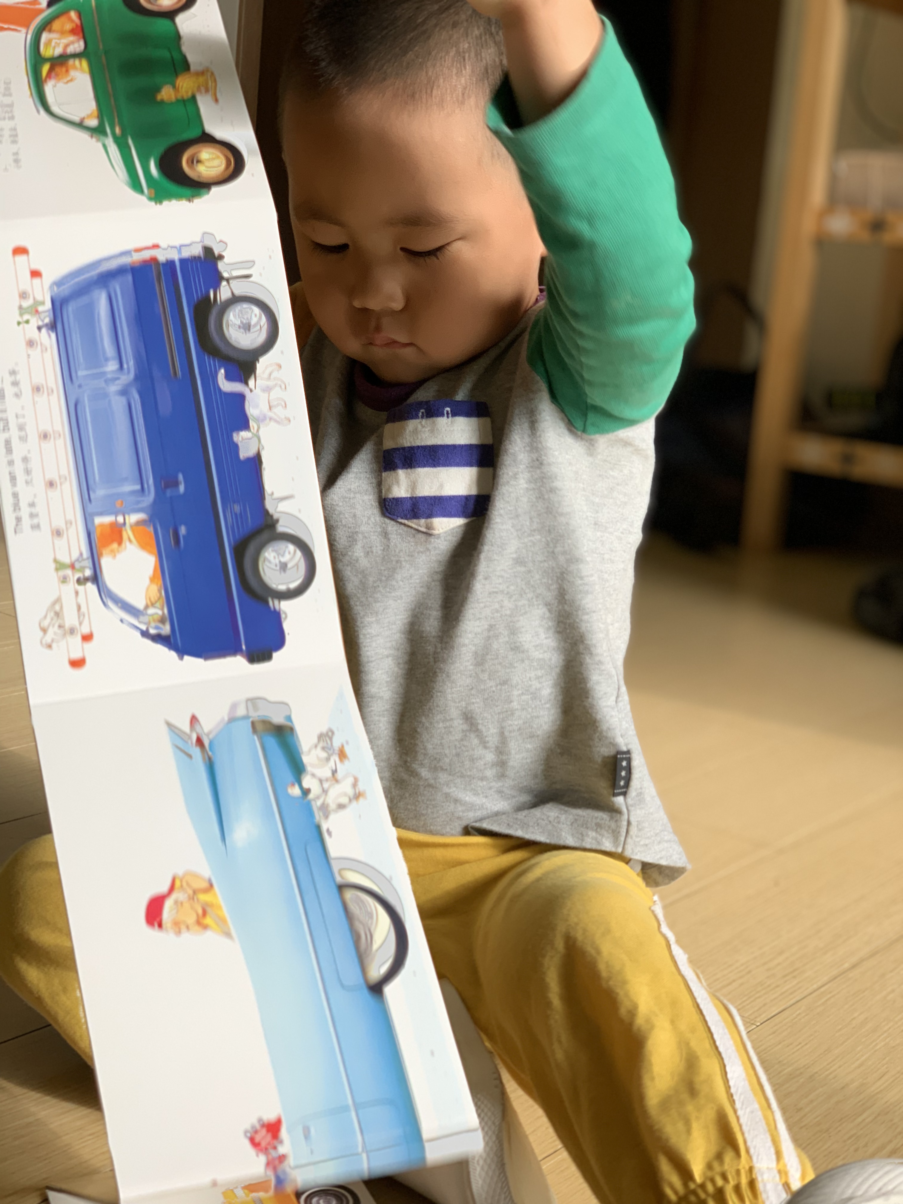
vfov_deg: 36.8
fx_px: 1809
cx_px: 452
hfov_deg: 28.0
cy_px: 602
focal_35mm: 52
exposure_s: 1/122
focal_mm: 6
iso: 40
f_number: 2.4
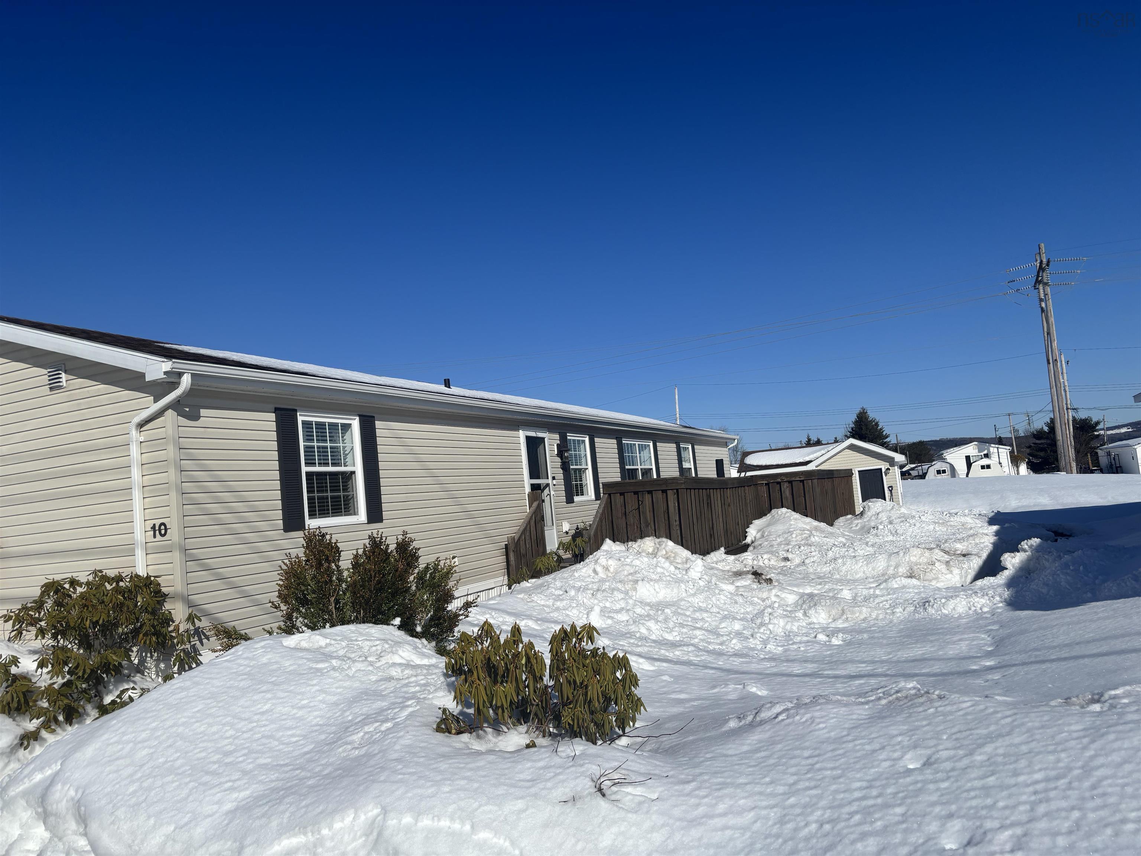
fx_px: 857
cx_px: 570
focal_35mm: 26
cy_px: 428
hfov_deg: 67.3
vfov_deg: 53.1
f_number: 1.6
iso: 50
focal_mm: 5.96
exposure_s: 1/10989
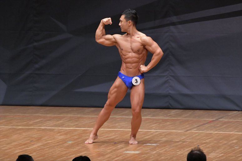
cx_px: 121
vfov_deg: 4.6
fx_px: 2016
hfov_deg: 6.9
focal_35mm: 300
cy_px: 80
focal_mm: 200
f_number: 5.6
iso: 6400
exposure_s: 1/400
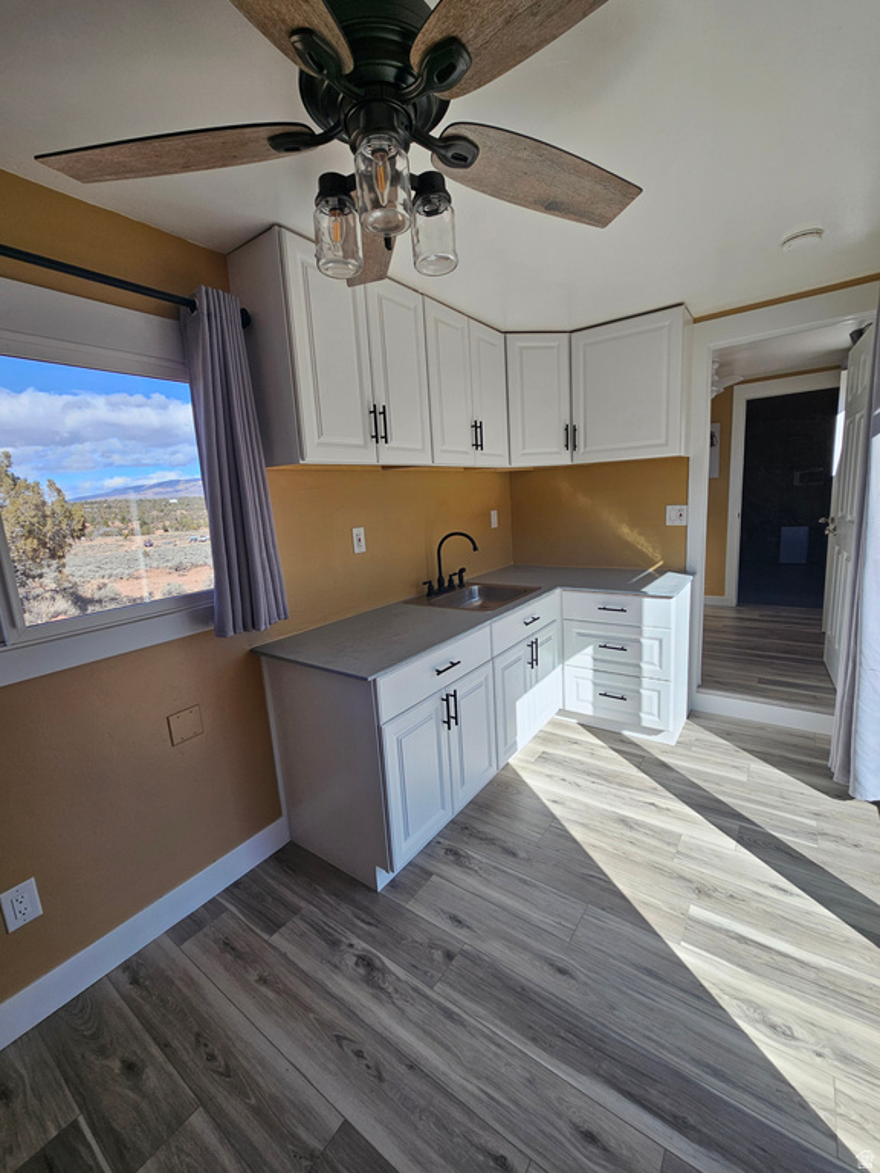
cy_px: 586
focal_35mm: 13
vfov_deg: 106.2
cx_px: 440
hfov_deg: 89.9
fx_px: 441
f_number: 2.2
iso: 50
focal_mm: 2.2
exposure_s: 1/361
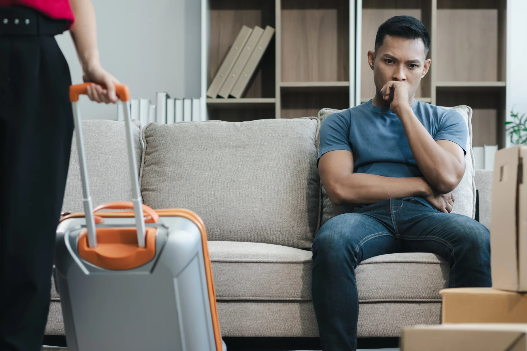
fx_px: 1742
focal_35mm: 119
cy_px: 203
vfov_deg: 11.5
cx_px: 273
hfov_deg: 17.2
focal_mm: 85
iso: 320
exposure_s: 1/125
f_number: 2.8
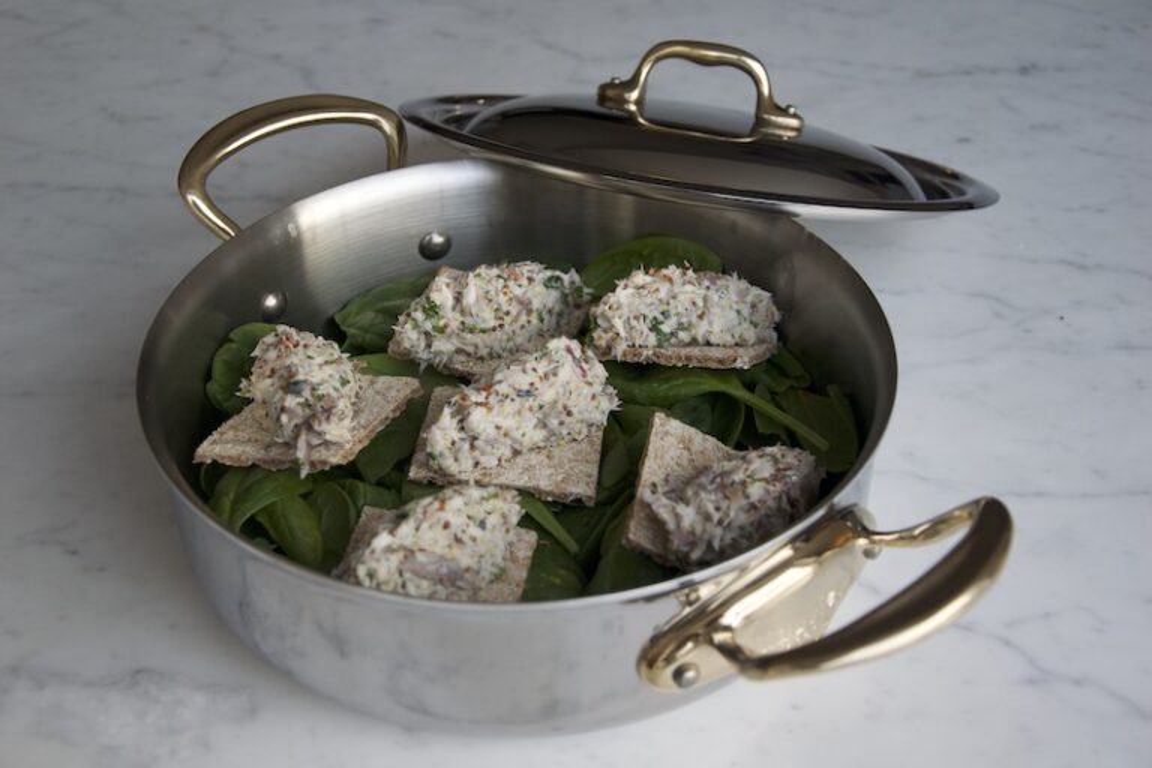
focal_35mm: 51
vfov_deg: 26.5
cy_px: 384
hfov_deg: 38.9
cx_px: 576
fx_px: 1632
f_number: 4.5
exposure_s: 1/125
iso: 800
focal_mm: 34
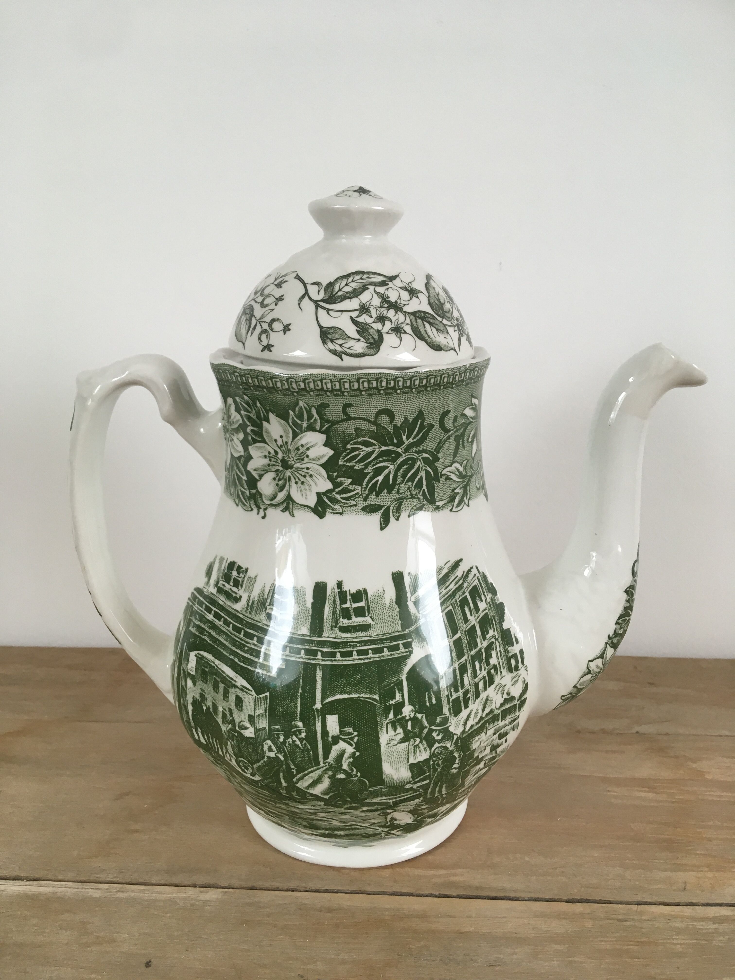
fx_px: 821
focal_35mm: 29
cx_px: 368
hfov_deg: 48.2
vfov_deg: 61.7
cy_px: 490
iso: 32
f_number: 2.2
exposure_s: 1/33
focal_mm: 4.15
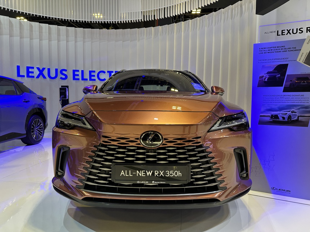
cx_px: 155
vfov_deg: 56.8
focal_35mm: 24
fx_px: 215
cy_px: 116
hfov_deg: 71.6
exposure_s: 1/100
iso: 125
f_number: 1.78
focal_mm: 6.86
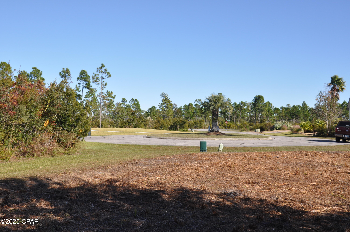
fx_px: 408
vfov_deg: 31.8
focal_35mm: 42
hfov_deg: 46.5
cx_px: 175
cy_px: 116
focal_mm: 28
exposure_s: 1/500
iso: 400
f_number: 11
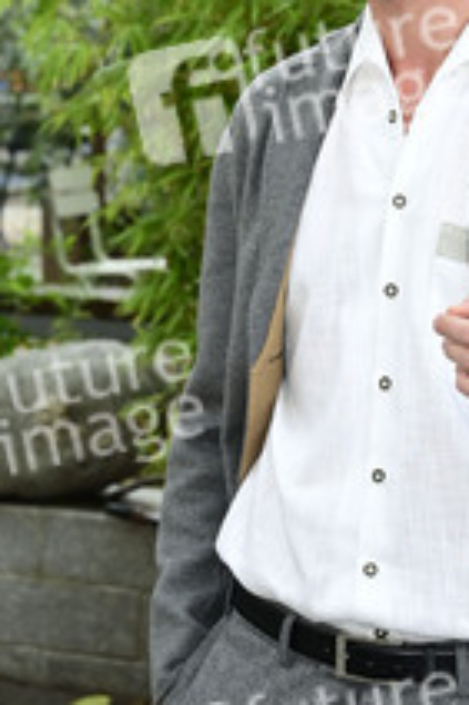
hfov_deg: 13.6
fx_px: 1957
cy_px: 253
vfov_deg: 20.4
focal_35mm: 100
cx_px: 396
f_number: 5
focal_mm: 53
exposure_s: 1/200
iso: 1600
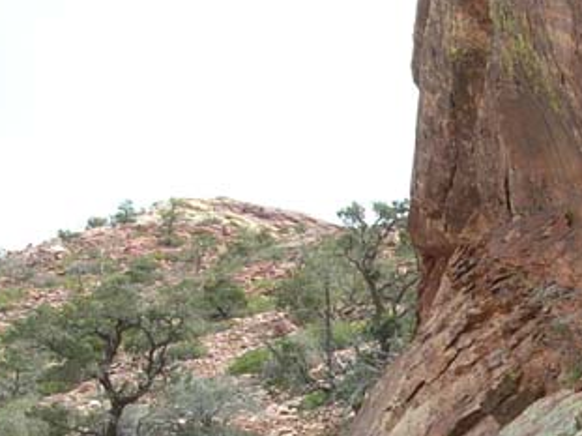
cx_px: 575
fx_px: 1513
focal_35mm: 90
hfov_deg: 21.1
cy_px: 519
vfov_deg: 15.8
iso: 50
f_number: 5.6
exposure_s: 1/103
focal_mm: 5.8
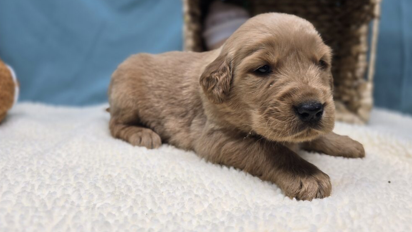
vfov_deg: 44.0
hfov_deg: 71.9
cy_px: 88
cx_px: 202
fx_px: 284
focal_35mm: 26
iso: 64
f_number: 1.7
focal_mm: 6.3
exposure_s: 1/120
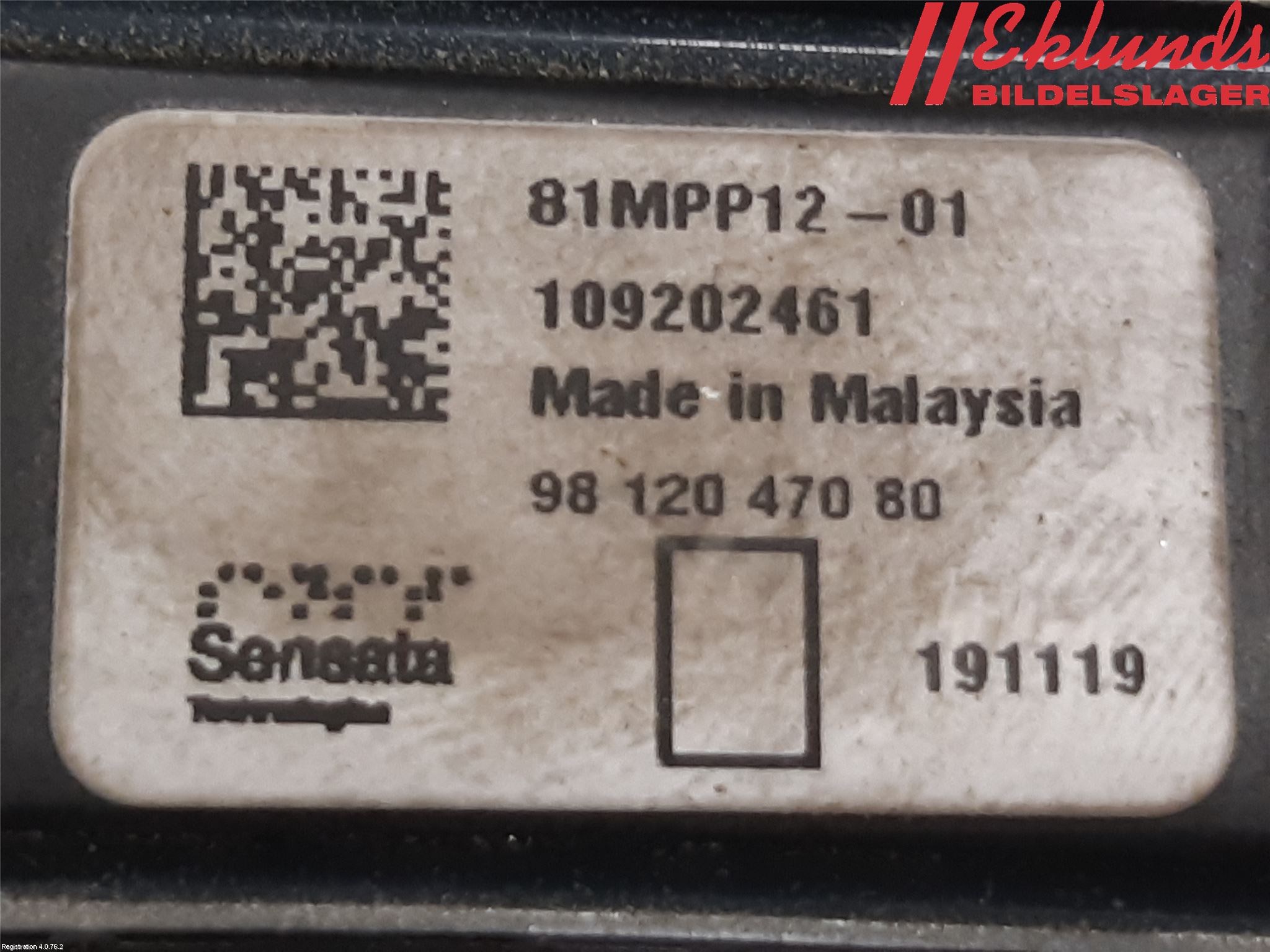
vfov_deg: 53.1
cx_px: 635
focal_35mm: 26
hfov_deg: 67.3
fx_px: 954
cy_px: 476
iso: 125
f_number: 1.7
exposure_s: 1/50
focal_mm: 3.93
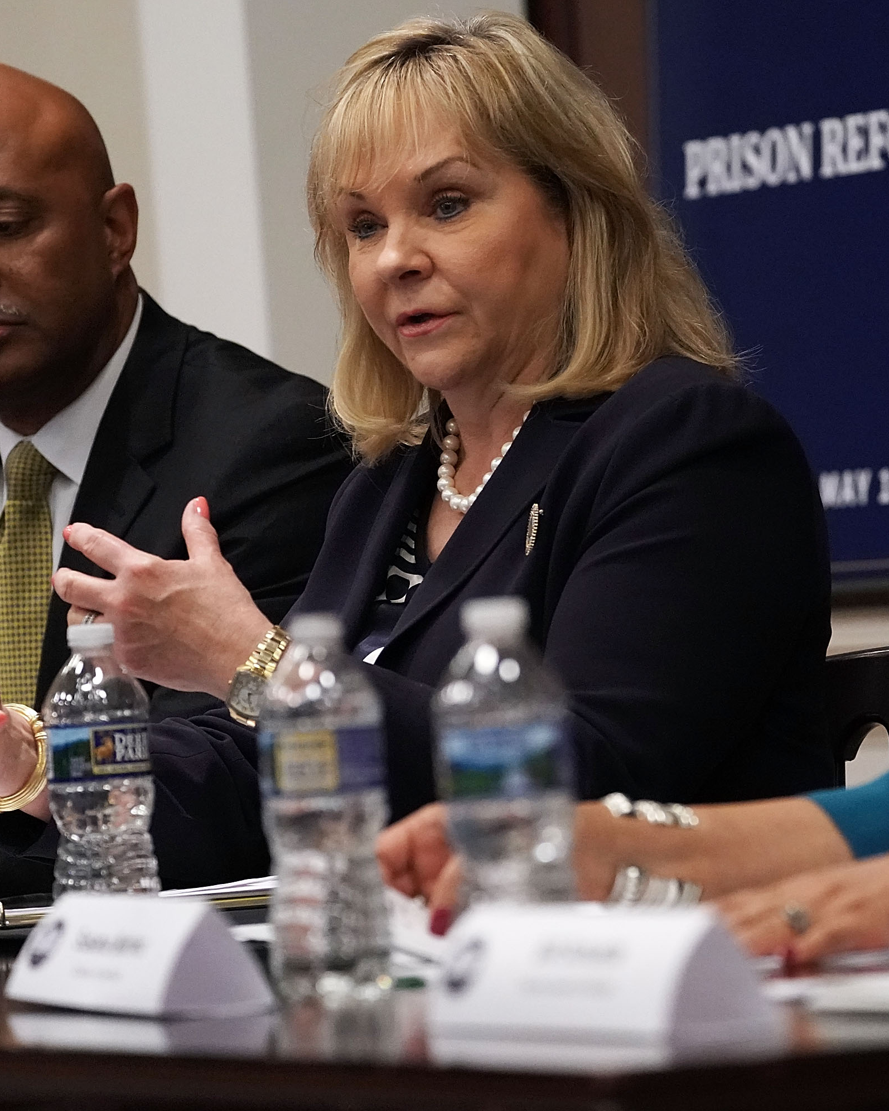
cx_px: 544
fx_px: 9109
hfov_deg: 5.6
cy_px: 557
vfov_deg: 7.0
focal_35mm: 277
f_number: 5.6
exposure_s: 1/320
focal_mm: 196
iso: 8000
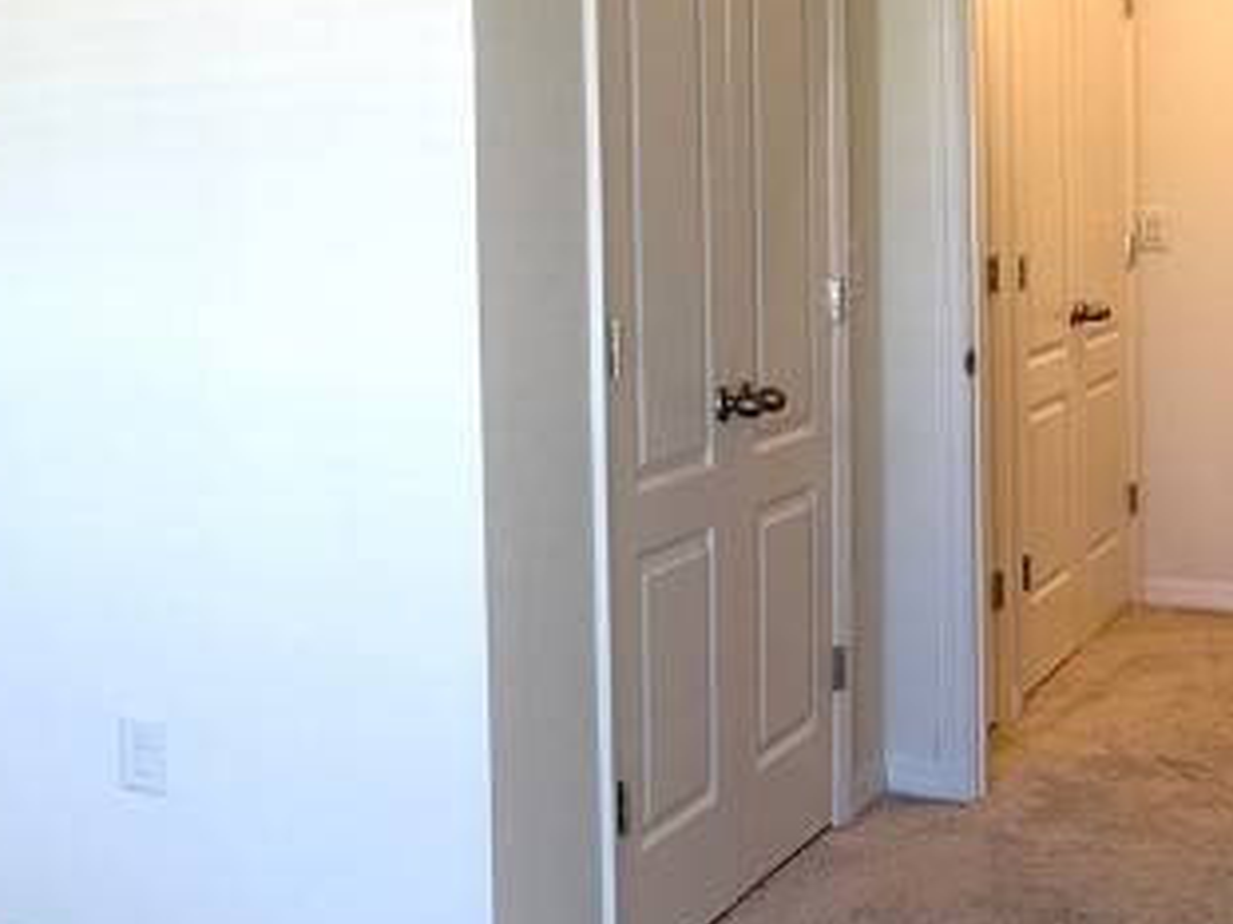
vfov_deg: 18.6
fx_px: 2813
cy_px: 274
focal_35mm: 79
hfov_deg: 22.2
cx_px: -373
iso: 64
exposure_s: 1/120
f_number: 1.78
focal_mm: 6.76
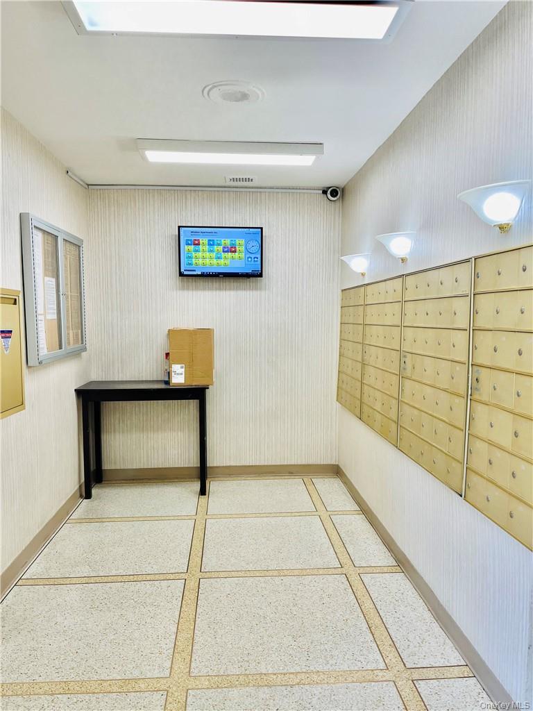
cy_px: 356
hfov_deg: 53.1
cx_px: 266
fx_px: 534
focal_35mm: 26
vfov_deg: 67.3
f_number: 1.6
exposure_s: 1/120
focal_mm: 5.1
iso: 80
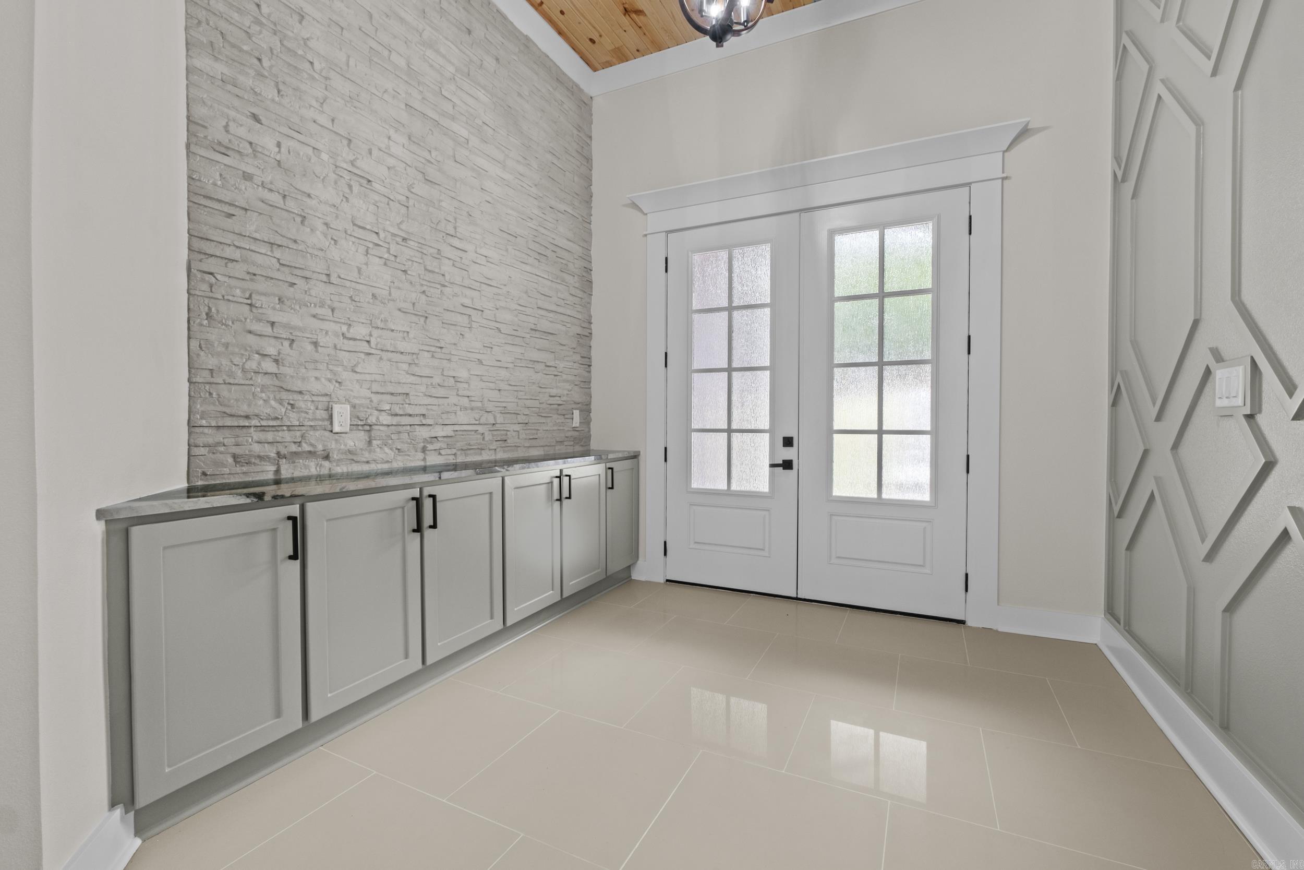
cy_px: 435
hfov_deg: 100.4
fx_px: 543
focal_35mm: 15
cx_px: 652
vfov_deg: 77.3
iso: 250
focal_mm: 10
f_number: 7.1
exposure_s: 1/1.67
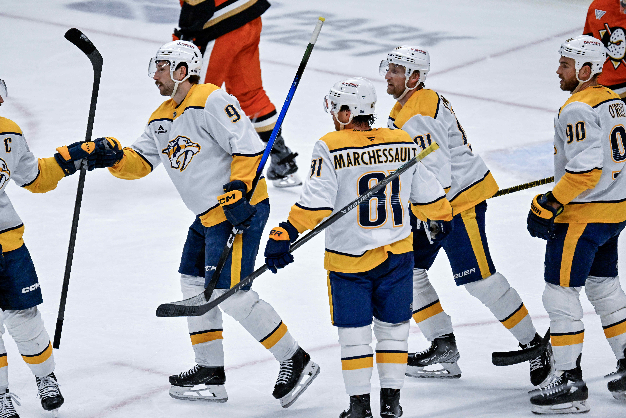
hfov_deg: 5.2
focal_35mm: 400
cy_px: 209
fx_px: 6955
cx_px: 313
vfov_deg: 3.4
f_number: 5.6
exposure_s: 1/2500
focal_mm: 400
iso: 4500
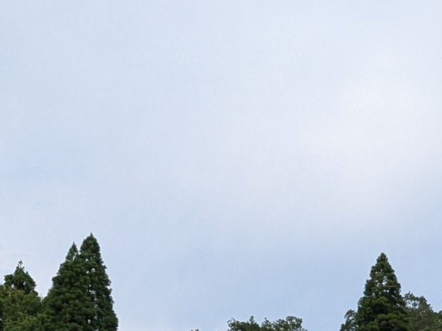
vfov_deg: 17.8
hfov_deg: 27.7
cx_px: 179
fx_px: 894
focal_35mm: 70
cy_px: 556
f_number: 2.2
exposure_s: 1/422
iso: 50
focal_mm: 2.35
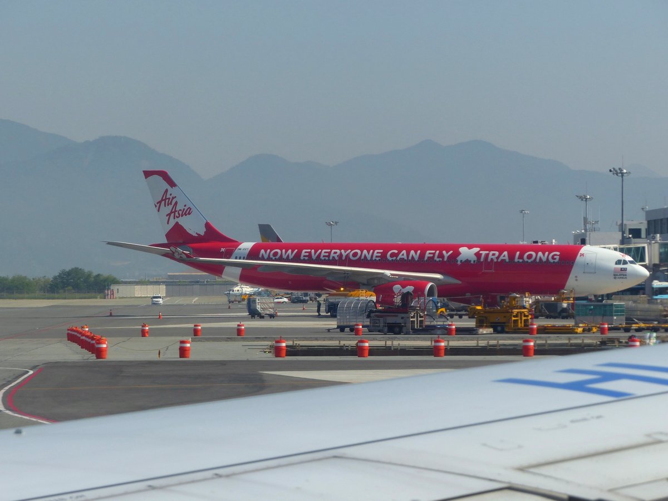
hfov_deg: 11.6
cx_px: 334
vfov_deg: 8.7
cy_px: 250
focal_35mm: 170
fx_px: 3281
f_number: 4
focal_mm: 30.6
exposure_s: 1/800
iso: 100
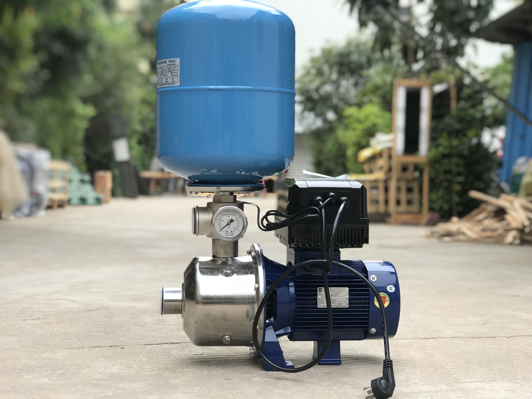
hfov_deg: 33.8
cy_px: 200
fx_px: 876
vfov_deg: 25.7
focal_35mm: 57
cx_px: 266
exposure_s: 1/100
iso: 20
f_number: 2.8
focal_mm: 6.6
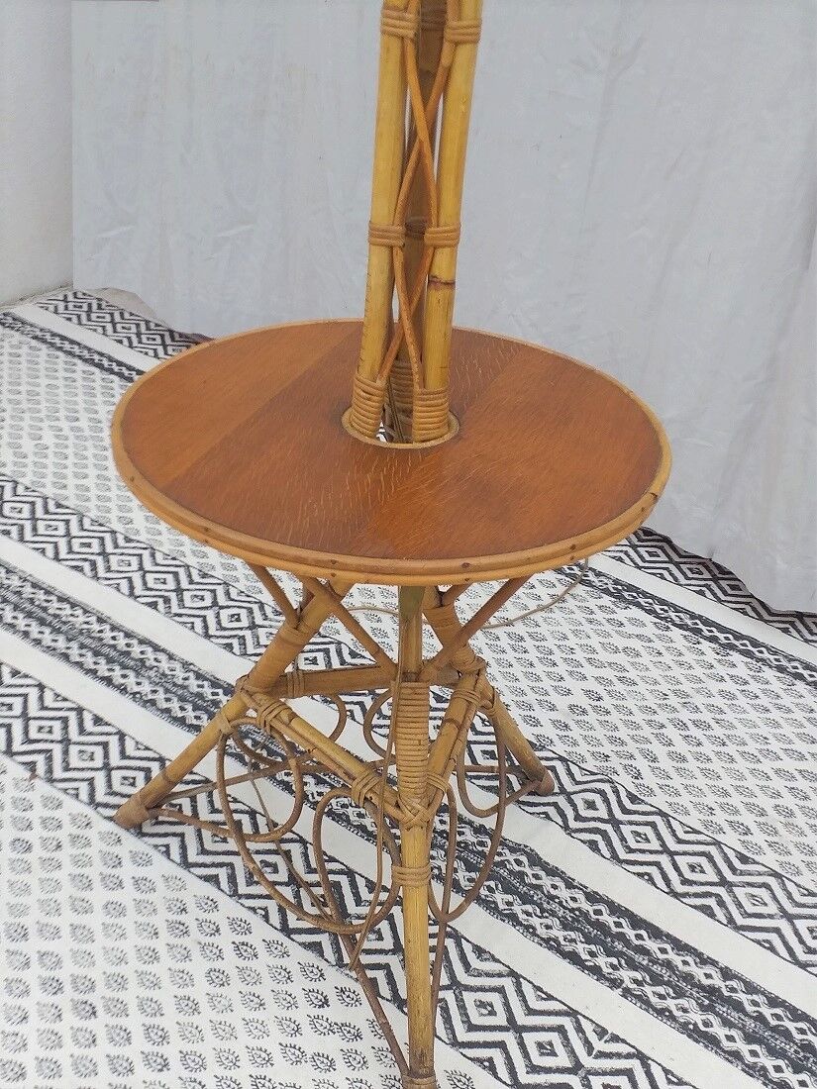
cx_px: 408
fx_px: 818
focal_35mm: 26
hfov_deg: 53.1
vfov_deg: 67.3
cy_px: 544
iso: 40
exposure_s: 1/374
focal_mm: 3.6
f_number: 1.9
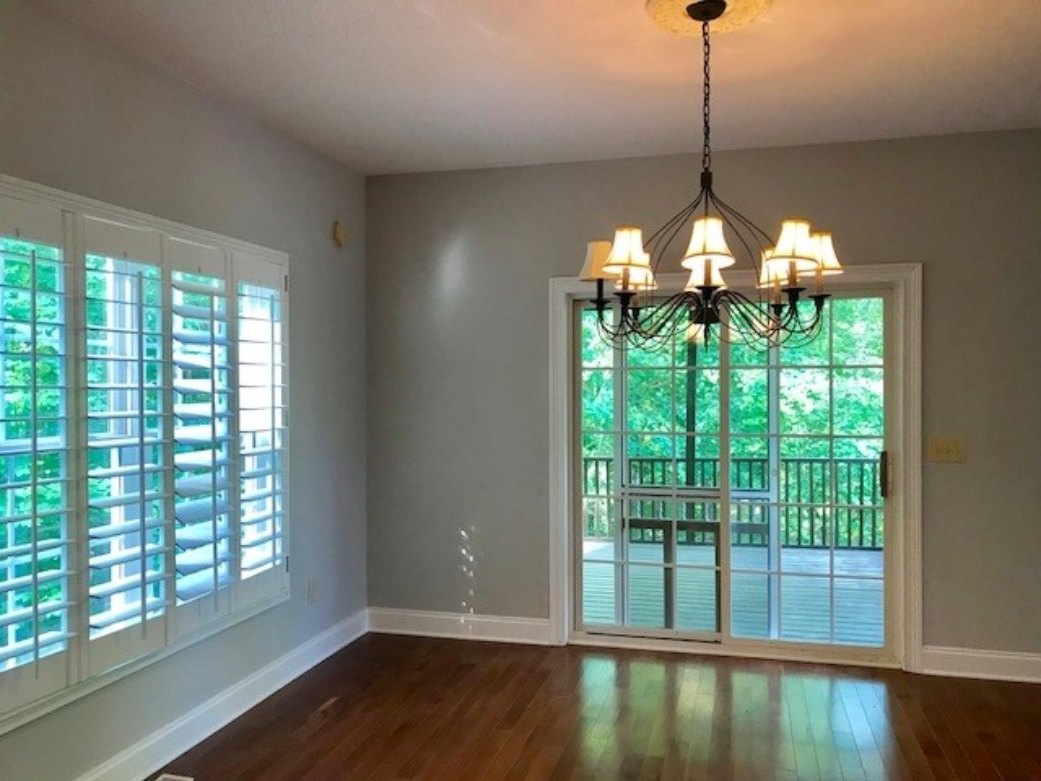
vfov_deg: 49.7
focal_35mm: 28
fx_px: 842
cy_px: 390
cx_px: 520
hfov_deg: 63.4
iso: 32
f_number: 1.8
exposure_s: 1/30
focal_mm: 3.99
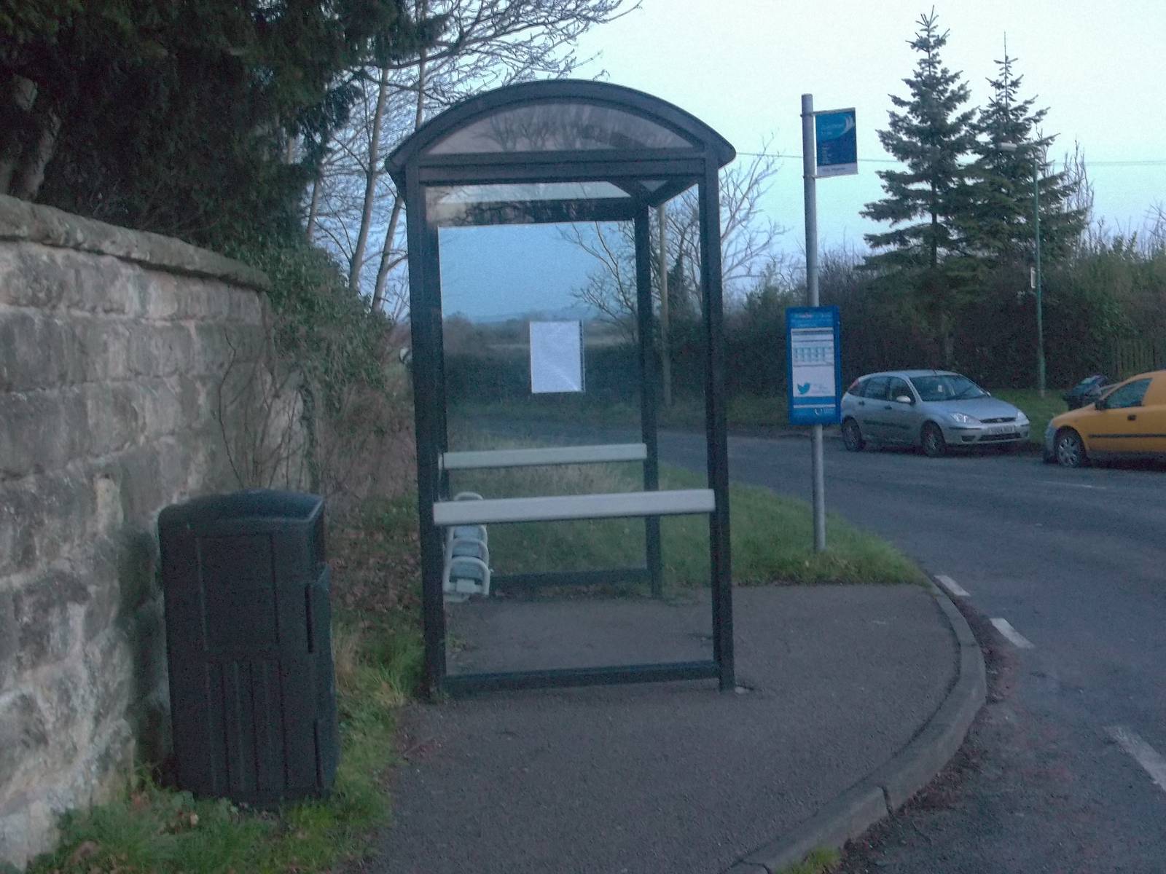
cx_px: 583
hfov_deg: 41.2
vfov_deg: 31.5
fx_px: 1549
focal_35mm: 46
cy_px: 437
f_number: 3.7
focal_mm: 8.3
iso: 322
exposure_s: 1/8
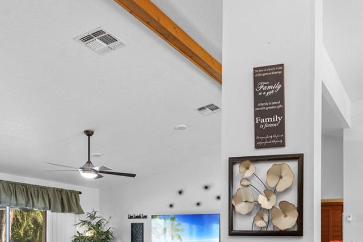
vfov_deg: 33.1
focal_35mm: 35
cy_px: 266
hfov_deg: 49.2
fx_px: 353
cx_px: 319
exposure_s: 1/25
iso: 250
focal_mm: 14
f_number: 5
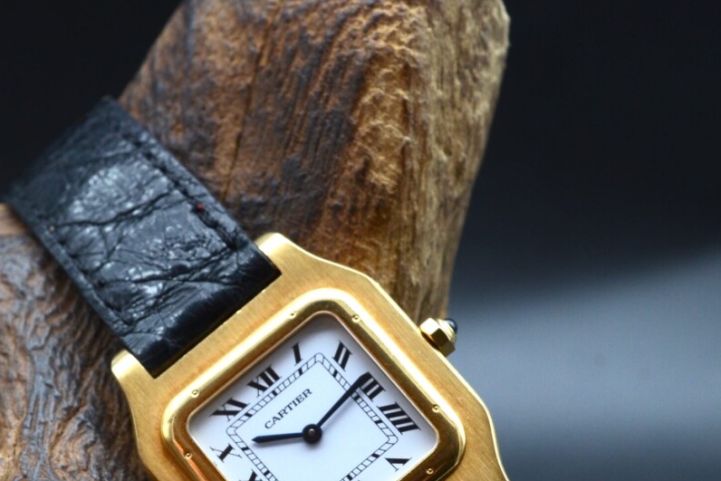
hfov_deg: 13.0
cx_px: 303
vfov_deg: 8.7
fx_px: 3165
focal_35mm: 158
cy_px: 388
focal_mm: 60
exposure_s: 1/40
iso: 500
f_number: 10
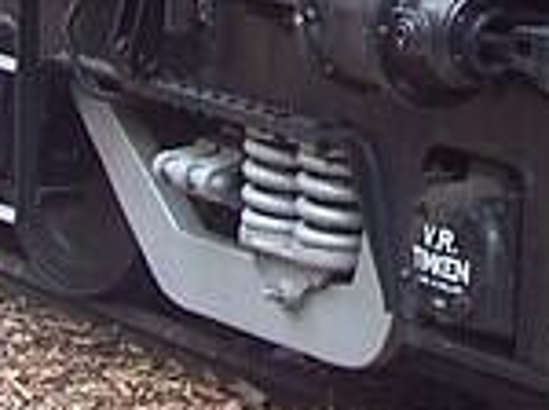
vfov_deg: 7.5
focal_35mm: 187
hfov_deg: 10.4
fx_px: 2961
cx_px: 655
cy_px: -458
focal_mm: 6
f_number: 2.8
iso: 80
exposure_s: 1/125
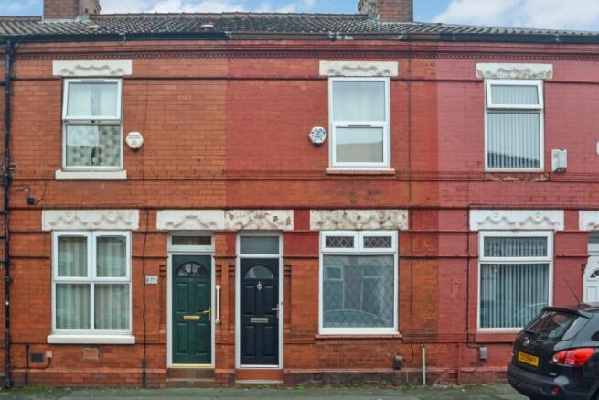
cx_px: 300
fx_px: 524
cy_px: 200
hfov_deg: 59.5
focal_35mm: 32
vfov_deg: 41.7
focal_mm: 21
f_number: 5.6
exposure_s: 1/125
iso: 320
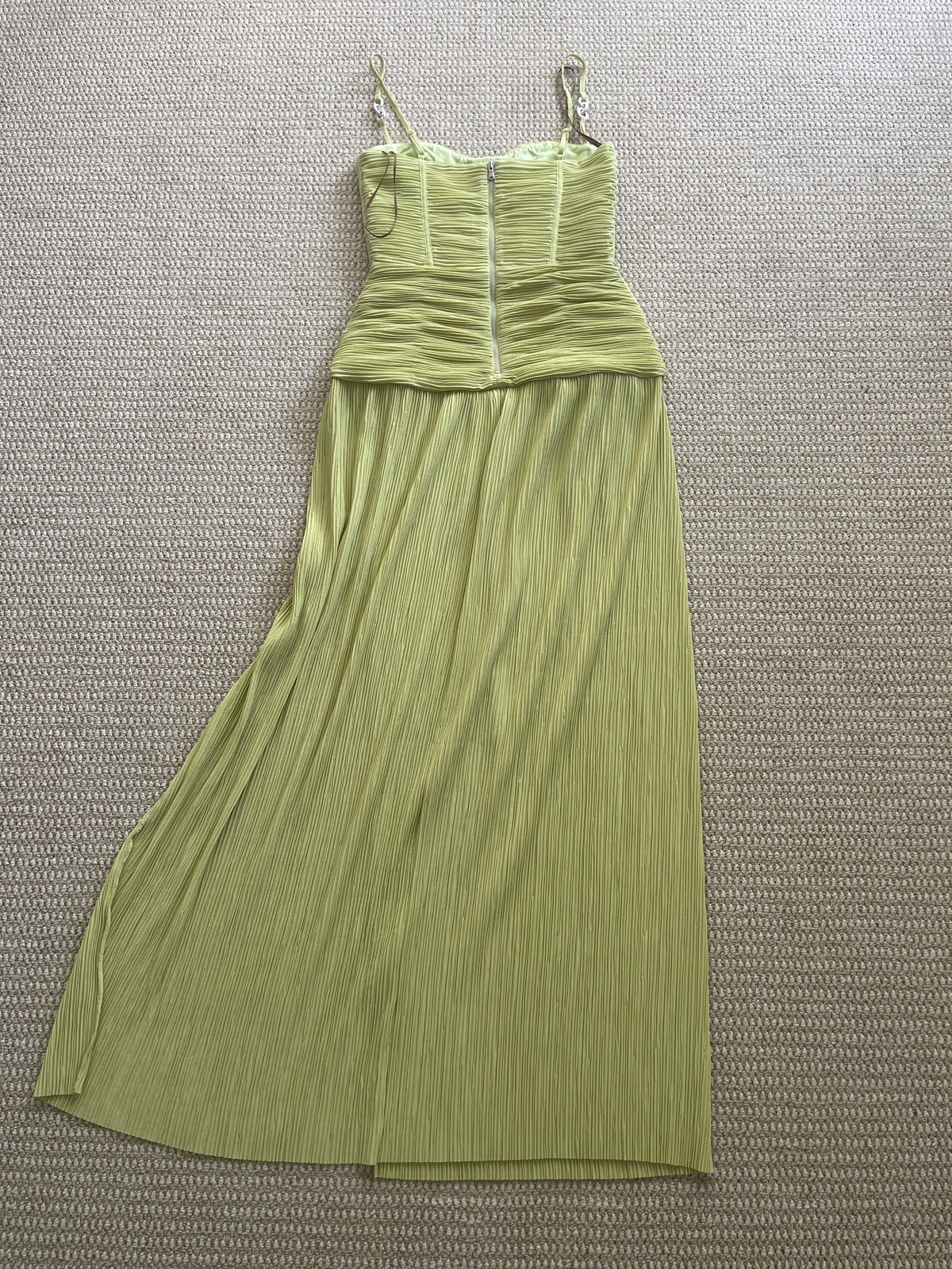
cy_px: 634
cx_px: 476
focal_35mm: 25
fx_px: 917
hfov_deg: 54.9
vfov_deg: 69.4
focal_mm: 5.1
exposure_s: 1/121
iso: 64
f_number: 1.6
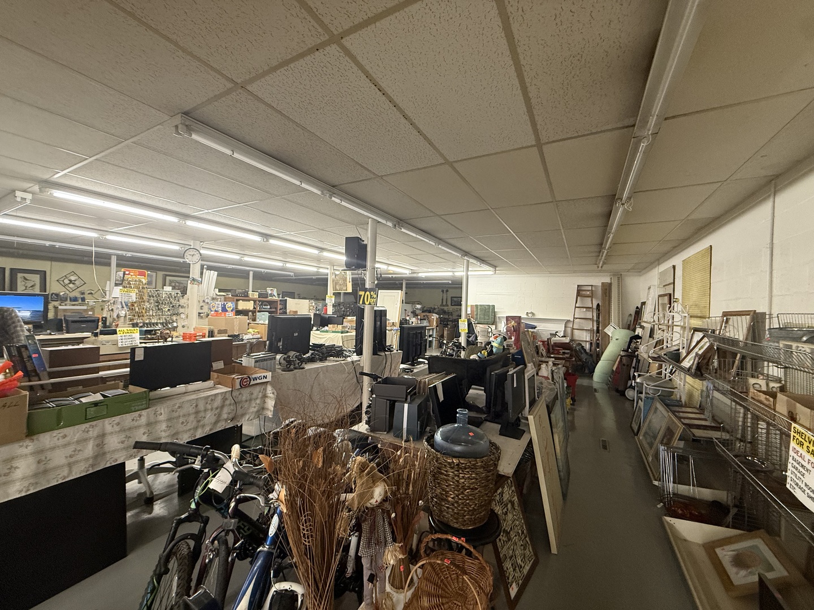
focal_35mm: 14
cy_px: 305
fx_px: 329
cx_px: 407
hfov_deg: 102.1
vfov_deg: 85.7
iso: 250
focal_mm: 2.22
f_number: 2.2
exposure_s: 1/60
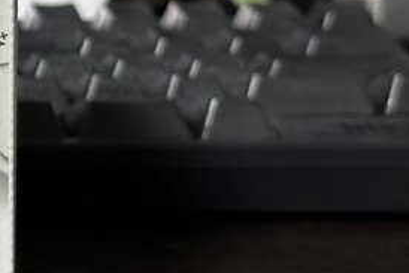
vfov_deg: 7.5
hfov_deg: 10.6
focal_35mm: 182
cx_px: -318
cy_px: 25
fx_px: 2069
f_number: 1.78
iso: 160
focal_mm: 6.86
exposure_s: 1/59
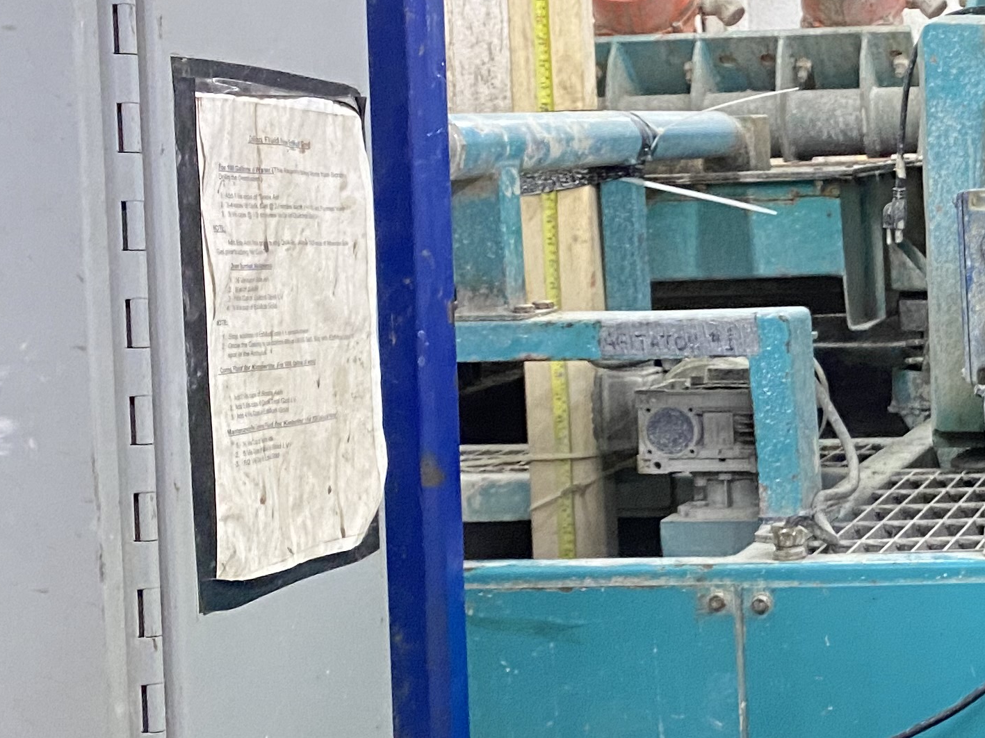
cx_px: 1369
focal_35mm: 74
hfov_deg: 22.7
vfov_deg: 19.9
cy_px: 388
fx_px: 2105
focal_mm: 4.25
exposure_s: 1/42
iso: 160
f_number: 1.8
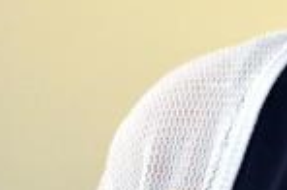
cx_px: 215
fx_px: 7599
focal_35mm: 955
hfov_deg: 2.2
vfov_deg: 1.4
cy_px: -155
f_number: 5
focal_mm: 145
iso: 3200
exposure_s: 1/40
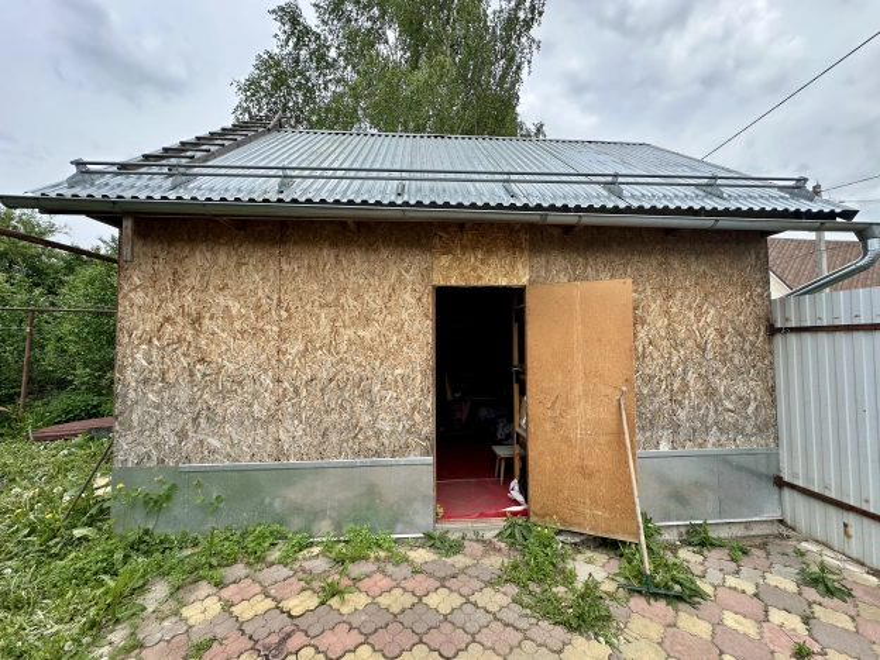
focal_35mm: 14
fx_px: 356
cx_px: 440
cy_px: 330
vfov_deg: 85.7
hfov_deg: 102.1
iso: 40
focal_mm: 2.22
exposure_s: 1/502
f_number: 2.2
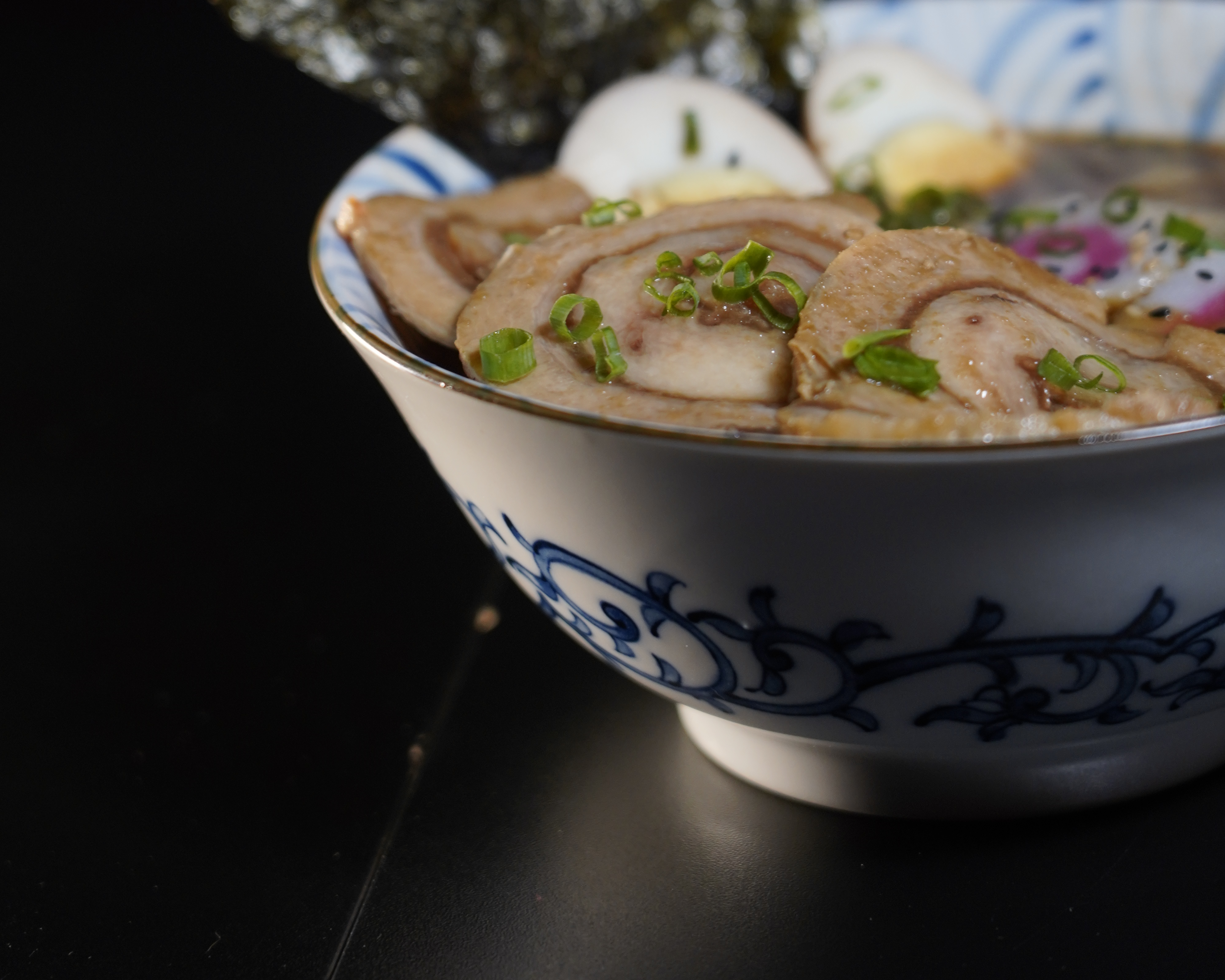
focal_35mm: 147
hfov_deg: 13.1
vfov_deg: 10.4
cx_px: 613
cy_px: 78
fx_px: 5329
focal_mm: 104
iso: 800
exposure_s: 1/250
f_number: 4
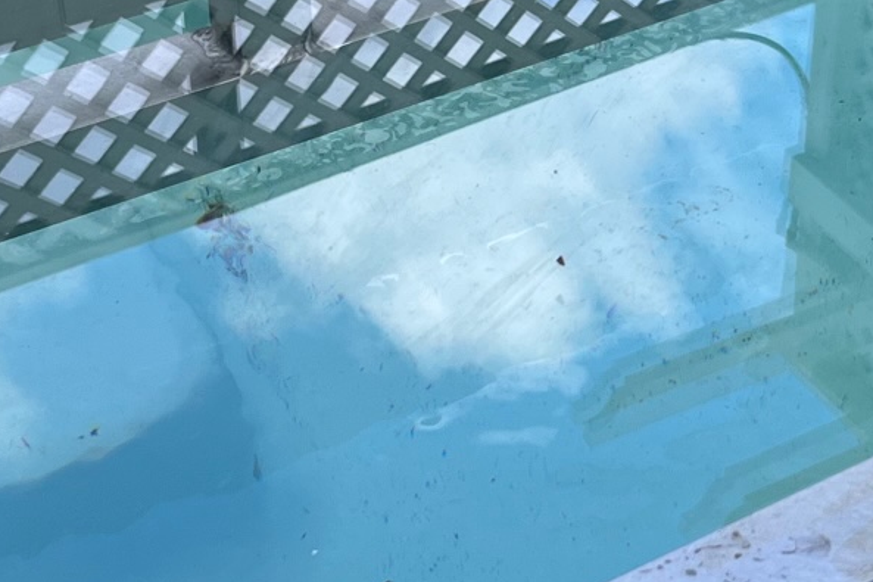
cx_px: 607
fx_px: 2230
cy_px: 122
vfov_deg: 14.8
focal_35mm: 92
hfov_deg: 22.0
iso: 50
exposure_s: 1/852
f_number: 1.6
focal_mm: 5.1
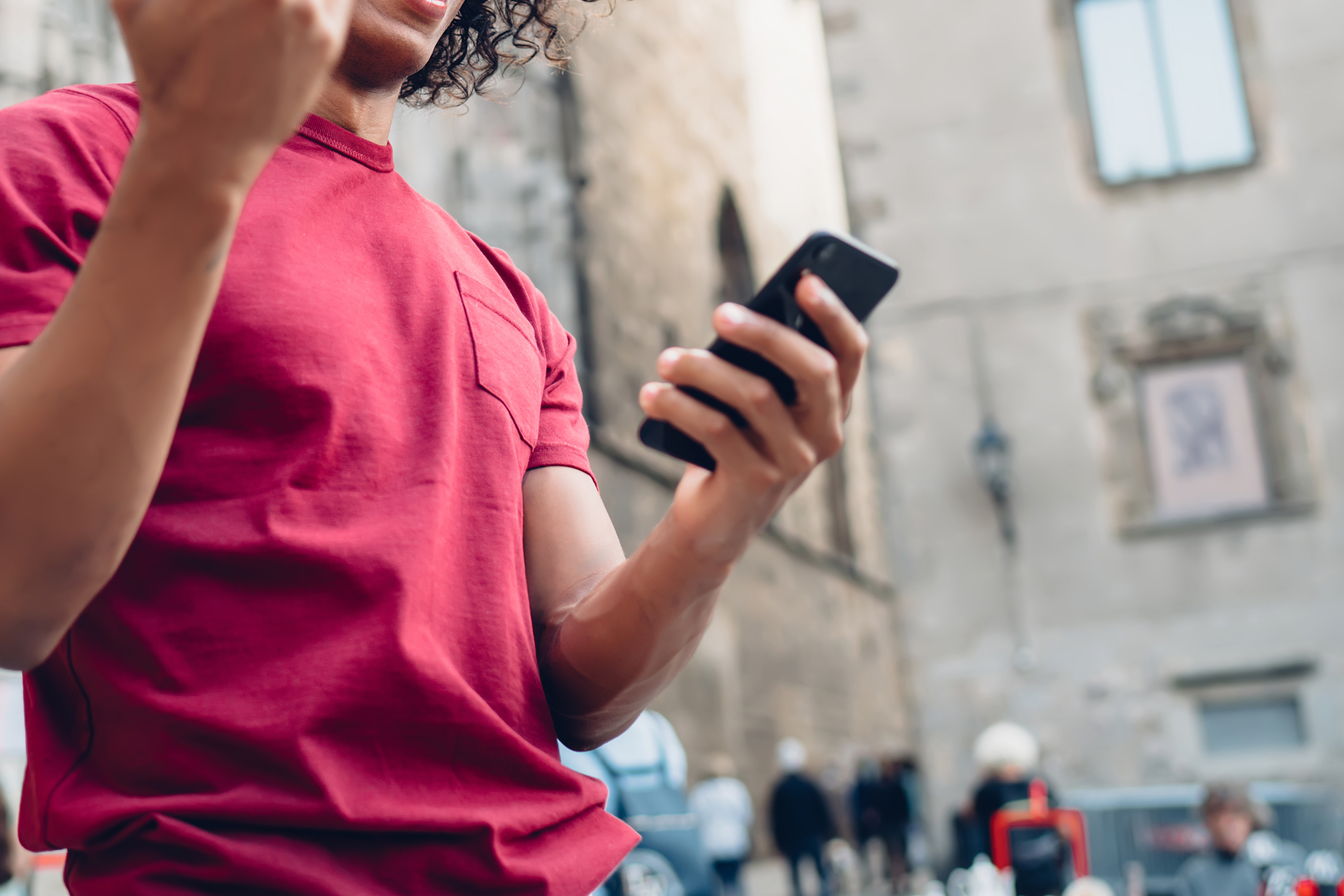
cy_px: 172
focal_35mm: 58
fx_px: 2165
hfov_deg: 34.3
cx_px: 488
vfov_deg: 23.0
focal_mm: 35
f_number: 2.8
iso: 200
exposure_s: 1/250
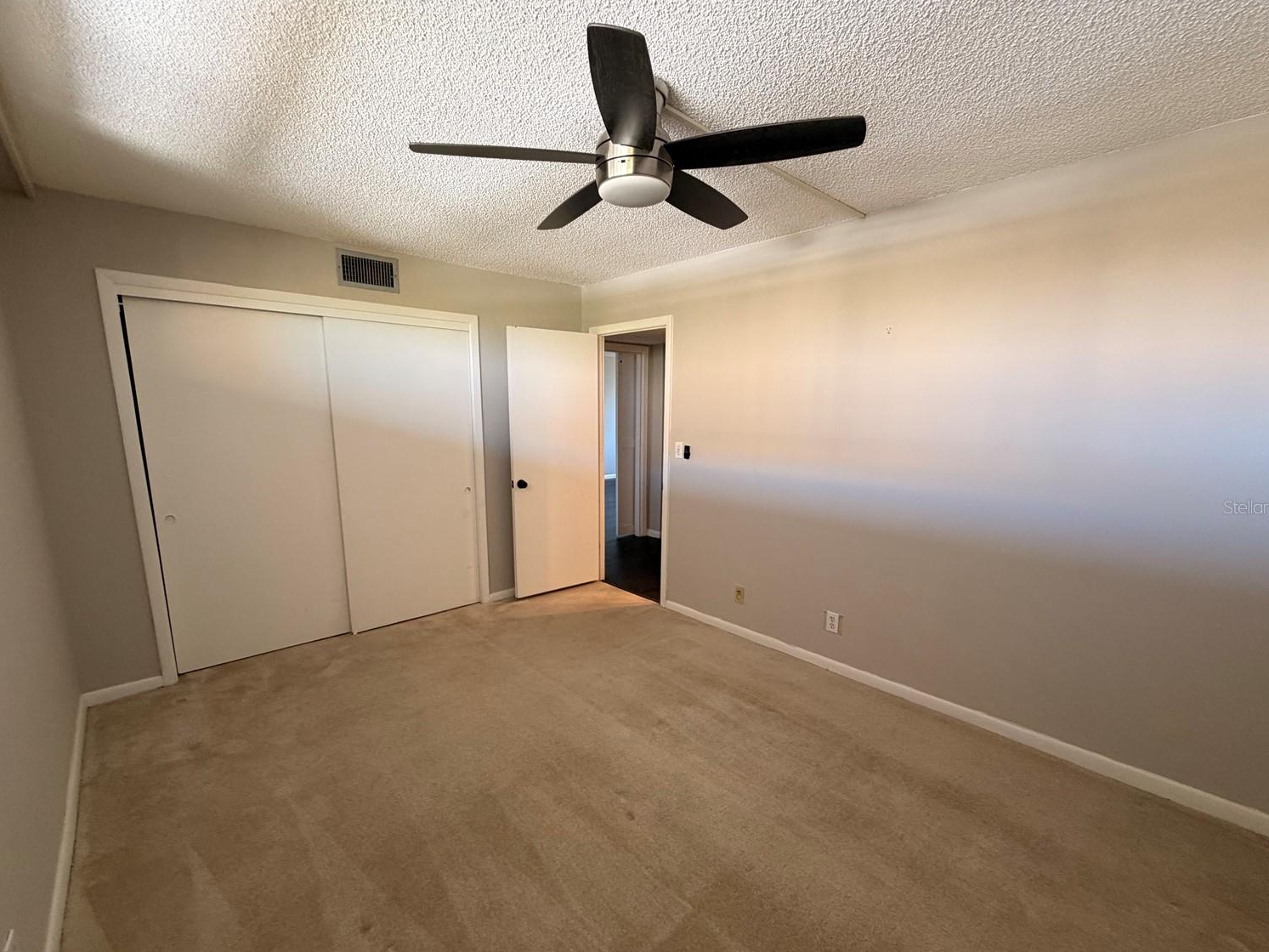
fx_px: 550
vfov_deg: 81.7
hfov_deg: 98.2
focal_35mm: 15
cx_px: 624
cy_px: 507
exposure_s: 1/60
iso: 200
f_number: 2.2
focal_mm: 2.22
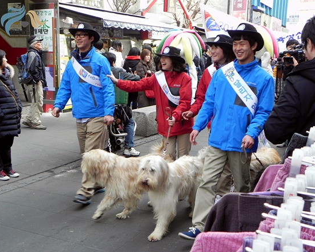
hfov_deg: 42.9
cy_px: 125
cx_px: 163
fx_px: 401
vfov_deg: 34.9
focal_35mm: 43
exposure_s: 1/94.3
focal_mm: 7.3
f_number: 3.5
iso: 160
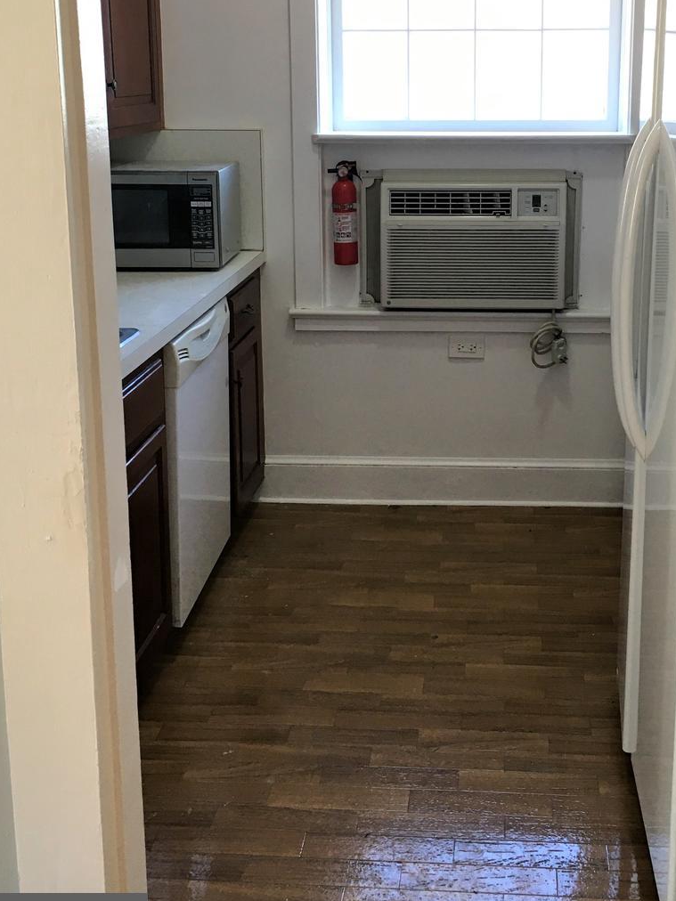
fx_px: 1146
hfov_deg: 32.7
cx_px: 438
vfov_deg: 42.2
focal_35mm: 44
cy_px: 282
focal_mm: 4.15
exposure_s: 1/30
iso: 40
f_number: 2.2
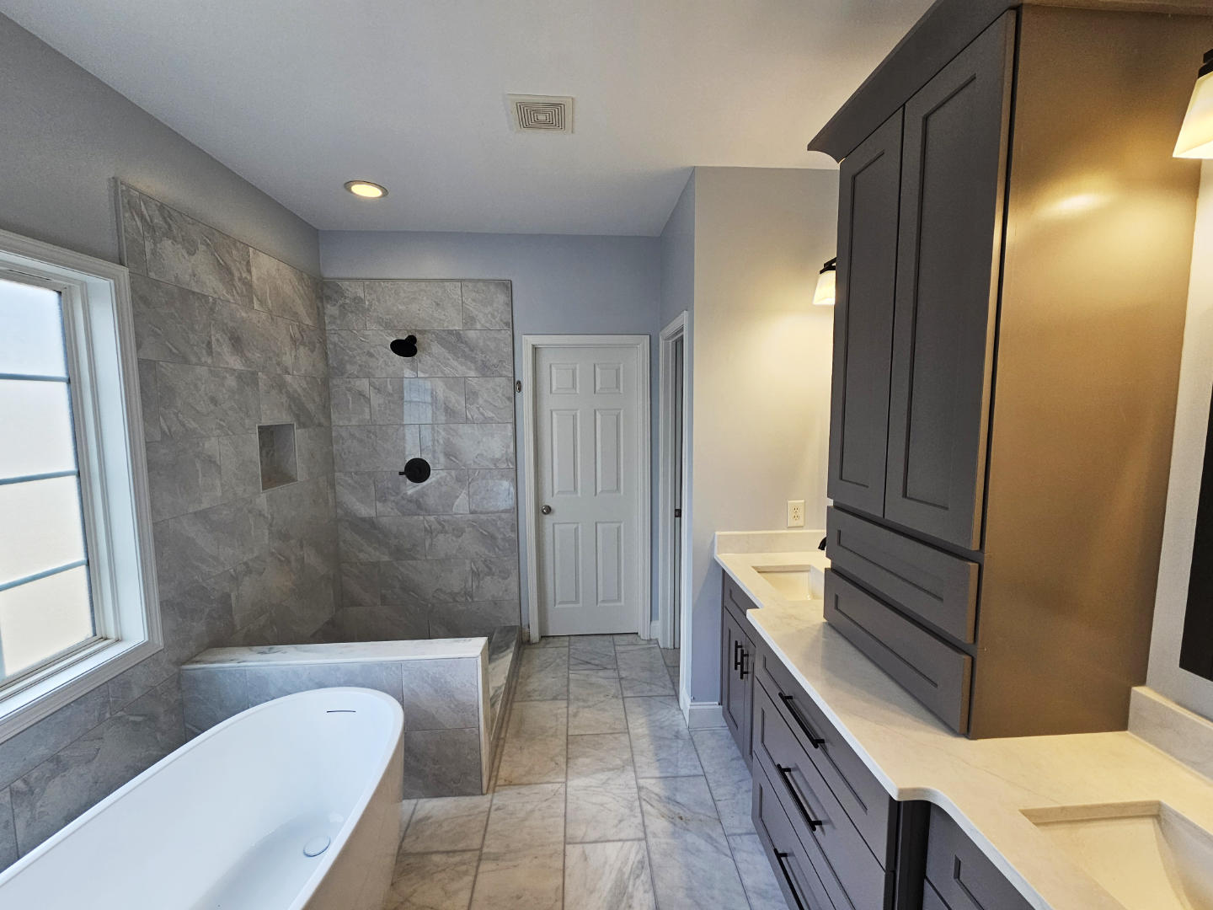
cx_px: 606
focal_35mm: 13
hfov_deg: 106.2
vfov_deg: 89.9
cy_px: 455
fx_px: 456
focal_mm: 2.2
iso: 80
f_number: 2.2
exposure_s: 1/120
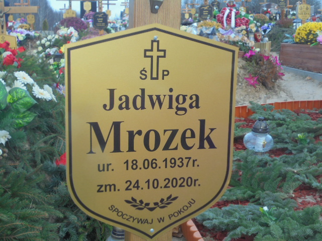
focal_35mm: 49
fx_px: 456
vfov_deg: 29.7
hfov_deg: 38.9
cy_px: 120
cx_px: 161
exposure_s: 1/60
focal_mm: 8.9
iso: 100
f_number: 4.8
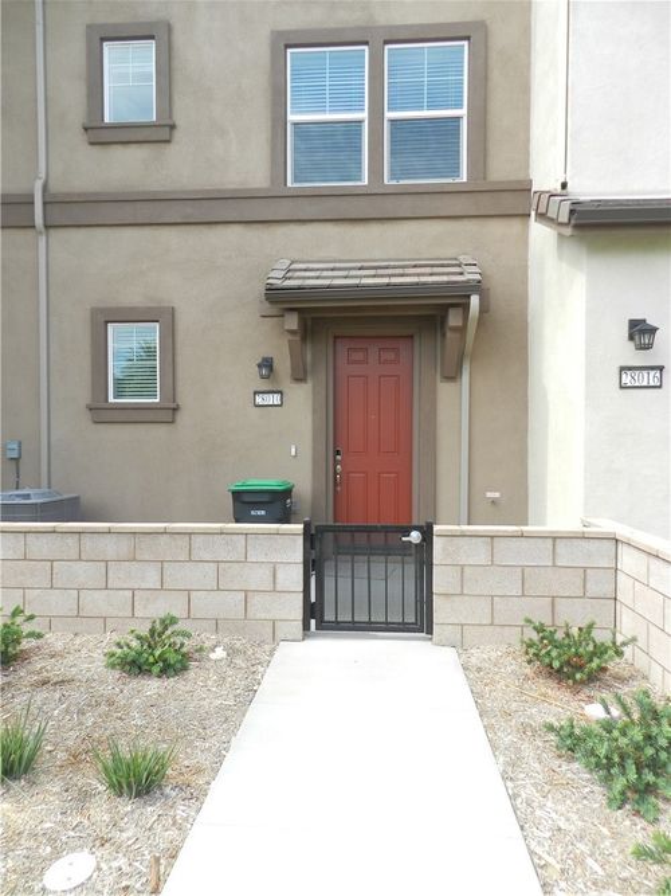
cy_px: 448
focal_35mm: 23
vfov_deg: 73.9
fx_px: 595
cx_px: 336
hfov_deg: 58.9
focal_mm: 4
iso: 160
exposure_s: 1/400
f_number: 3.4
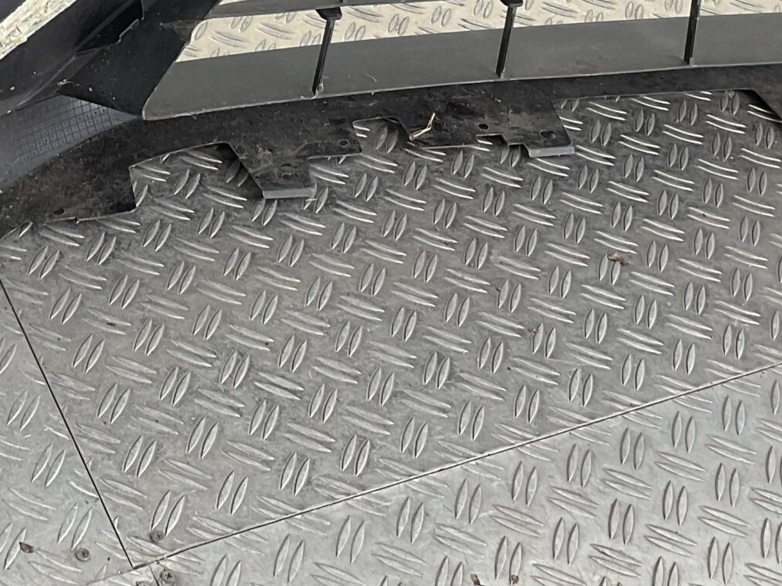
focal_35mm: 73
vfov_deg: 19.5
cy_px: -30
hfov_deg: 26.0
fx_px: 1649
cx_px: 112
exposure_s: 1/100
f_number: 1.8
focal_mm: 3
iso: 20
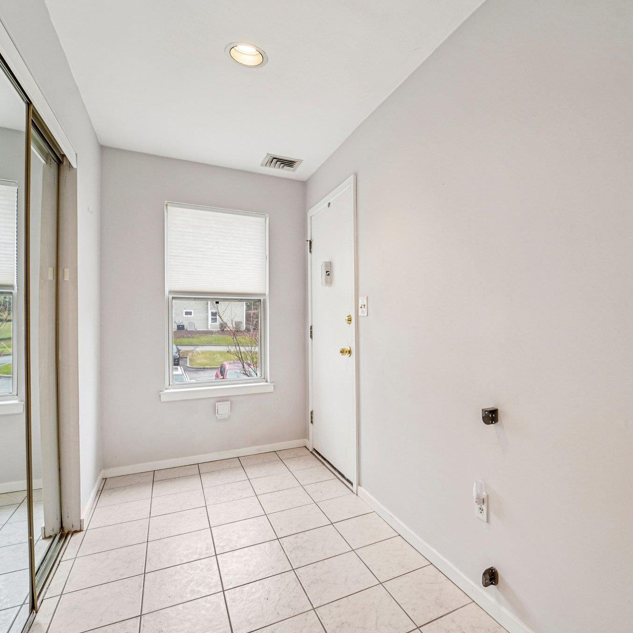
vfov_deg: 80.7
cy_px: 318
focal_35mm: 18
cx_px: 408
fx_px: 372
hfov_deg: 78.8
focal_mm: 14
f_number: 8
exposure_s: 1/20
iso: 400
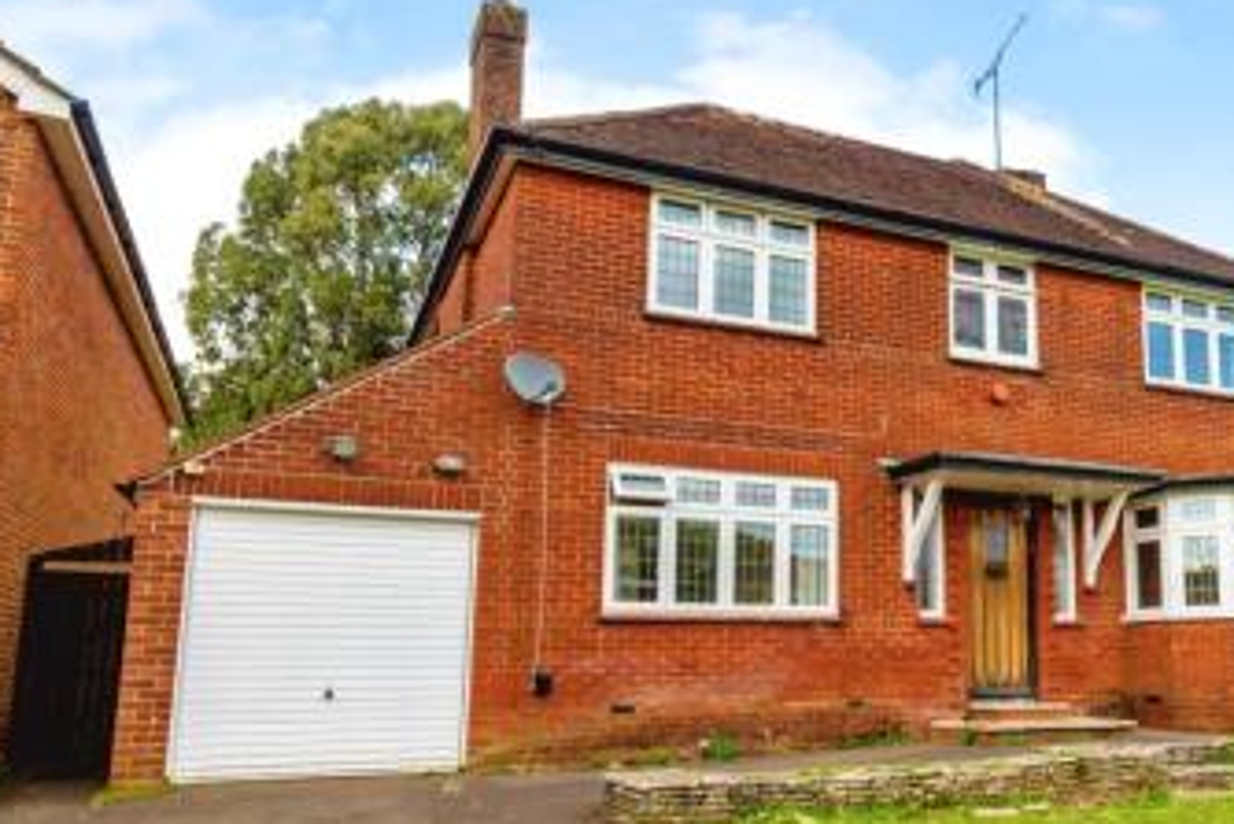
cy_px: 445
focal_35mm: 27
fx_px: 926
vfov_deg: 47.9
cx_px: 744
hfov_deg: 66.7
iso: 200
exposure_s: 1/640
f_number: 7.1
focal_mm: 13
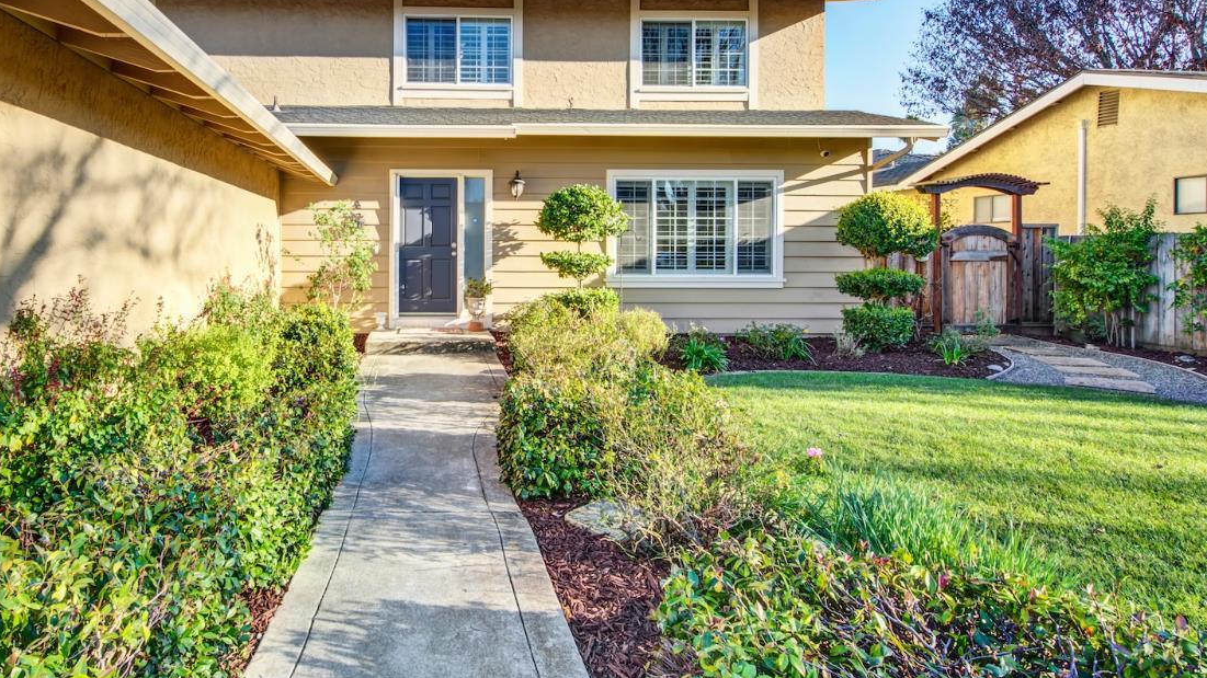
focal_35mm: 20
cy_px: 248
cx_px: 432
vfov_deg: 55.1
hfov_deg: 84.5
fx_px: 640
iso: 100
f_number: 14
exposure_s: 1/30
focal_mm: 14
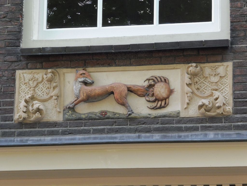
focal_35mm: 145
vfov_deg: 10.2
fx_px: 1035
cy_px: 93
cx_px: 124
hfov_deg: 13.6
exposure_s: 1/80
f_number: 5.4
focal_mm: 25.9
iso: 400
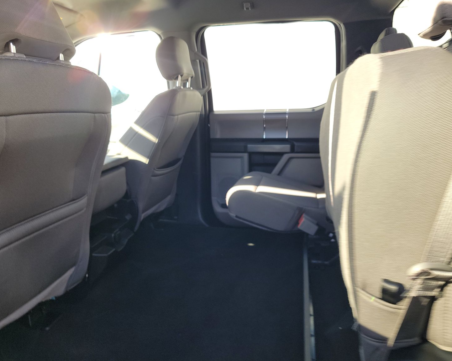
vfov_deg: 54.9
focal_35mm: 26
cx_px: 230
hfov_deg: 66.0
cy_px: 180
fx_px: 348
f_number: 1.8
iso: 63
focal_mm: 6.7
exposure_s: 1/60
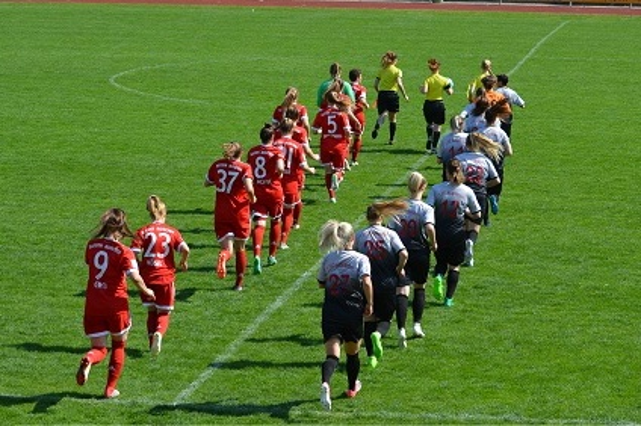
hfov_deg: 24.6
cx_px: 320
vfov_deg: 16.5
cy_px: 213
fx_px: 1468
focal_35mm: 82
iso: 400
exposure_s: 1/1600
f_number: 6.3
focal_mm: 55
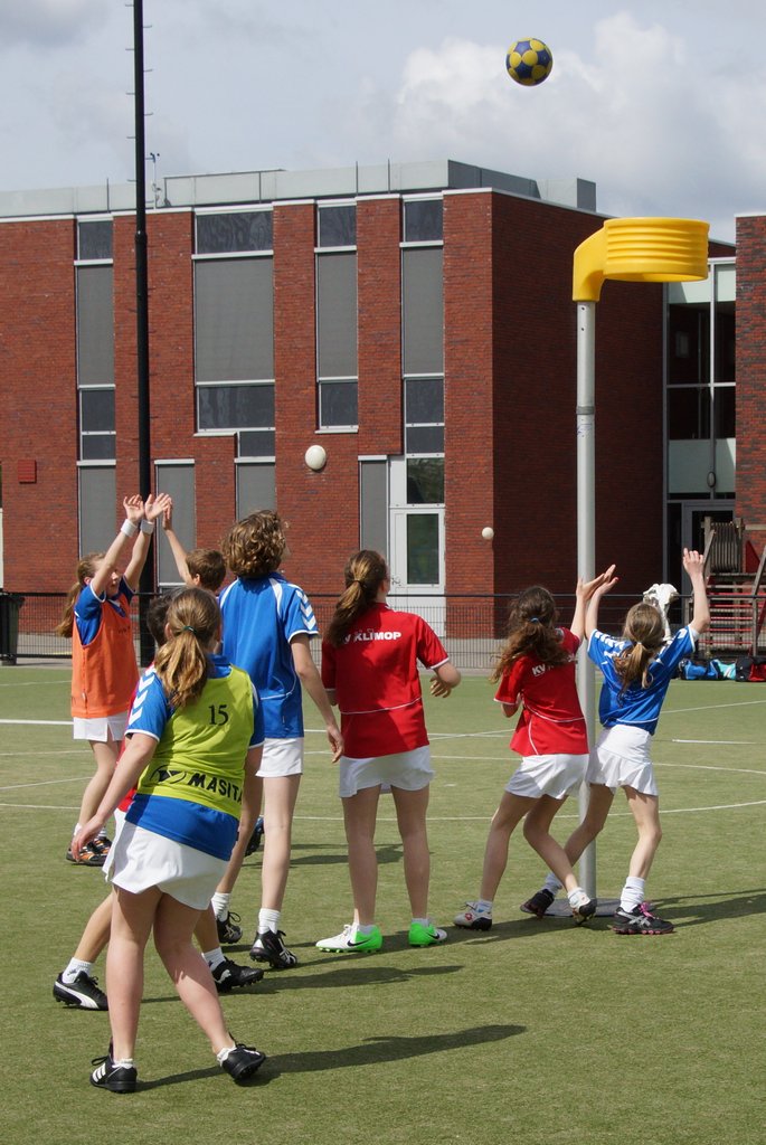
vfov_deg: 37.8
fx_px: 1672
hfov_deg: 25.8
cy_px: 572
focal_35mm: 52
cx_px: 383
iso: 320
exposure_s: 1/1000
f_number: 9
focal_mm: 35
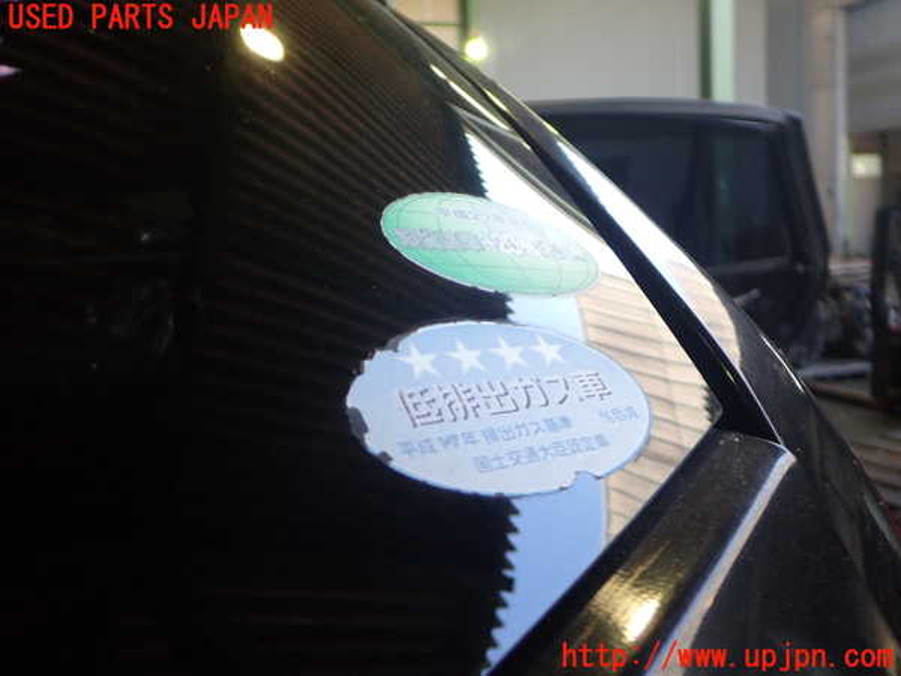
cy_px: 338
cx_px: 450
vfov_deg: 46.8
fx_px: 781
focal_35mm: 30
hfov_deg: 60.0
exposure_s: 1/80
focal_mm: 5.4
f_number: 2.3
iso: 200
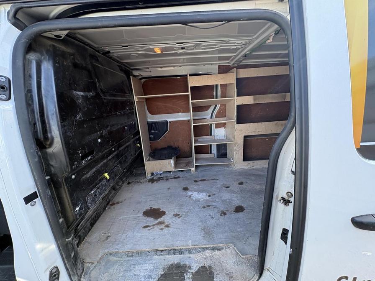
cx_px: 188
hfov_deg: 102.1
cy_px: 140
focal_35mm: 14
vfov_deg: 85.7
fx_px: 152
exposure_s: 1/136
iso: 80
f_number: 2.2
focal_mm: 2.22
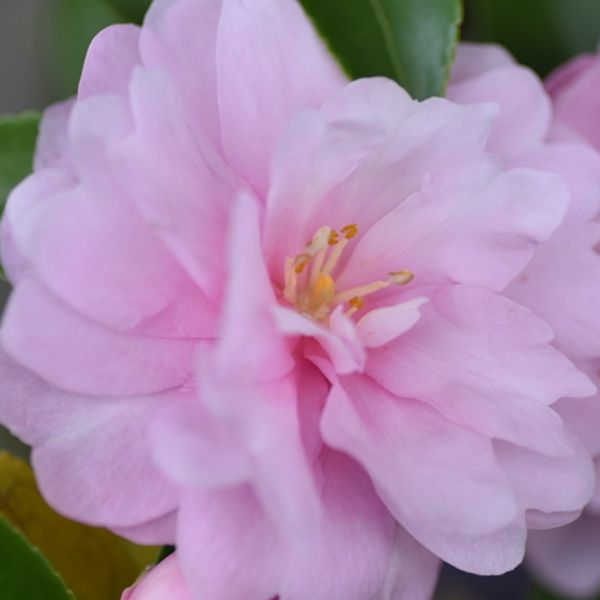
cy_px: 343
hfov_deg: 10.3
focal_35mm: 170
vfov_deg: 10.3
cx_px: 443
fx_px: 3334
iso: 100
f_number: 3.5
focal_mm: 90
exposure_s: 1/100
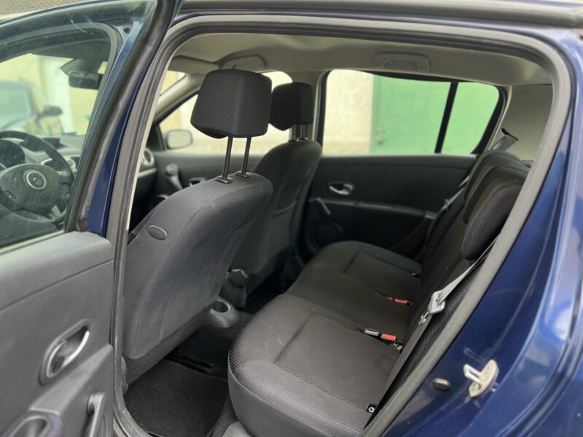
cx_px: 292
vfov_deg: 53.1
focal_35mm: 26
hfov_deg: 67.3
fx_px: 438
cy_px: 218
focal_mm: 5.7
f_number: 1.5
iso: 64
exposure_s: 1/135
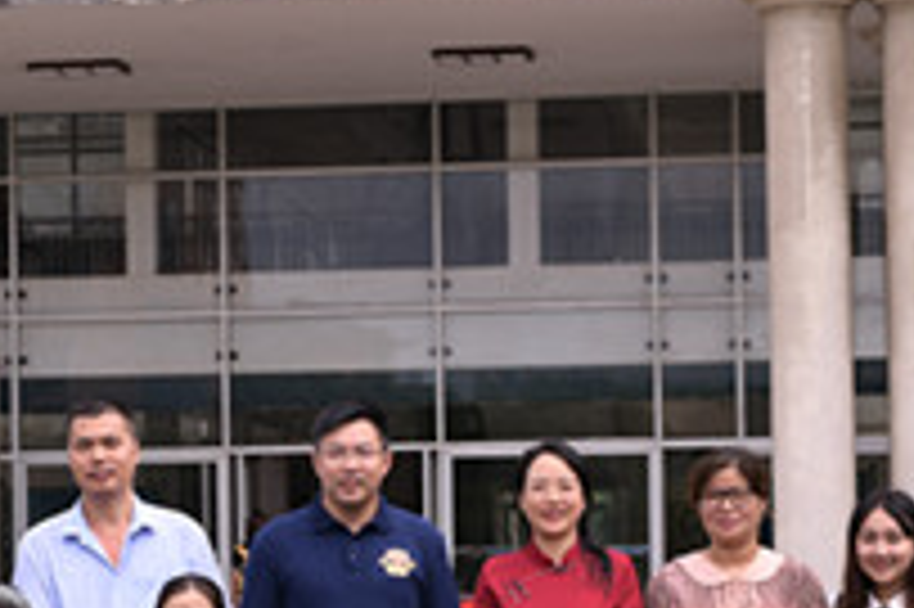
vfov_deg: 8.7
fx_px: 4008
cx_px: 207
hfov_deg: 13.0
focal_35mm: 158
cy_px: 495
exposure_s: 1/160
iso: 100
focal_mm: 50
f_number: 9
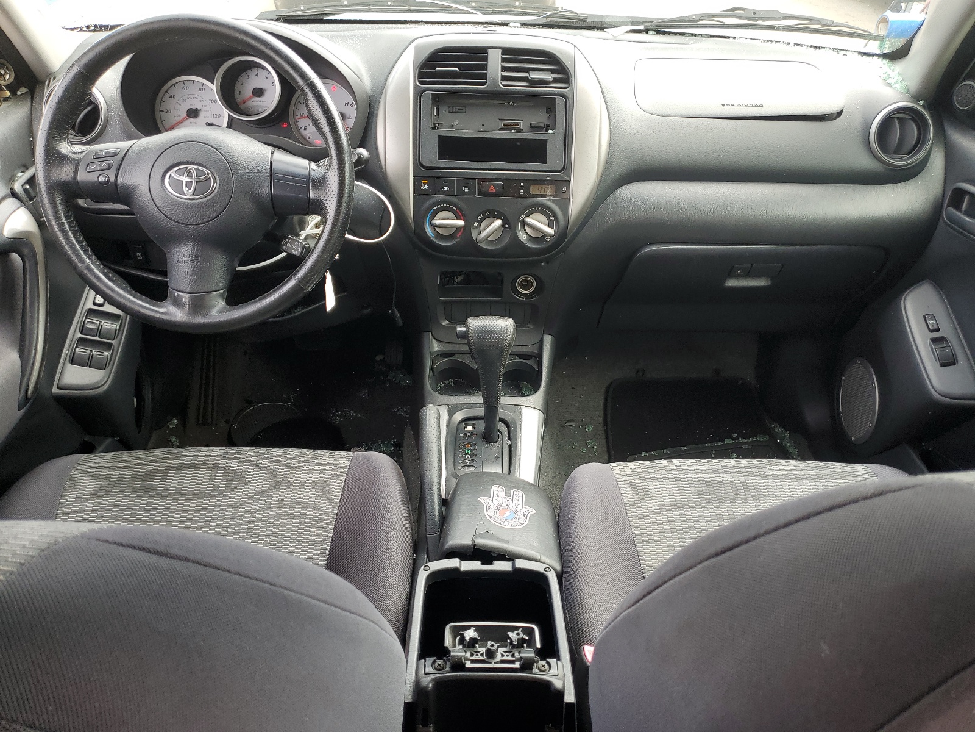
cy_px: 366
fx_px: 732
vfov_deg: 53.1
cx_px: 488
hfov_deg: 67.3
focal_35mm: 26
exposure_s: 1/192
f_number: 1.5
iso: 50
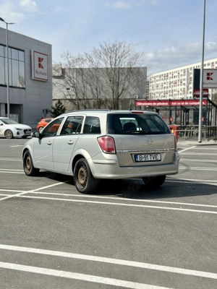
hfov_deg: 30.3
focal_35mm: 48
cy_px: 144
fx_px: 401
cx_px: 108
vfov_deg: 39.7
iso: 100
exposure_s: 1/7634
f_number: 1.78
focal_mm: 6.86
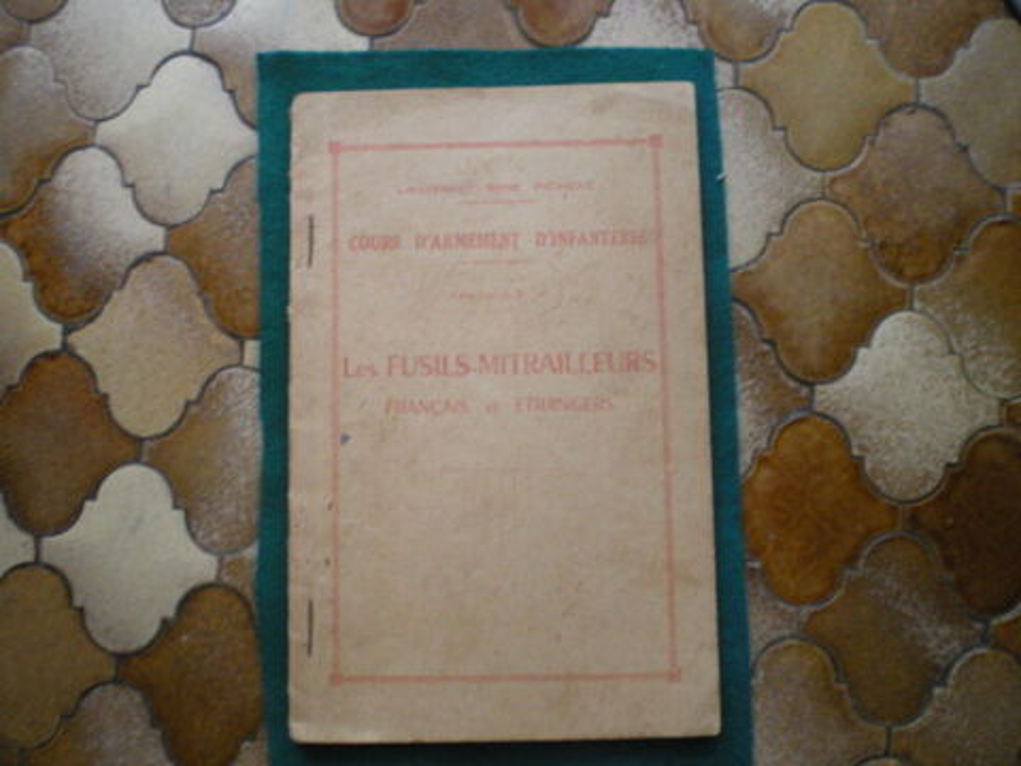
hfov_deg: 49.0
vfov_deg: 37.7
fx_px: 1121
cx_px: 510
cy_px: 383
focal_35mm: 38
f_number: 3.1
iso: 400
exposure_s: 1/8
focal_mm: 6.3
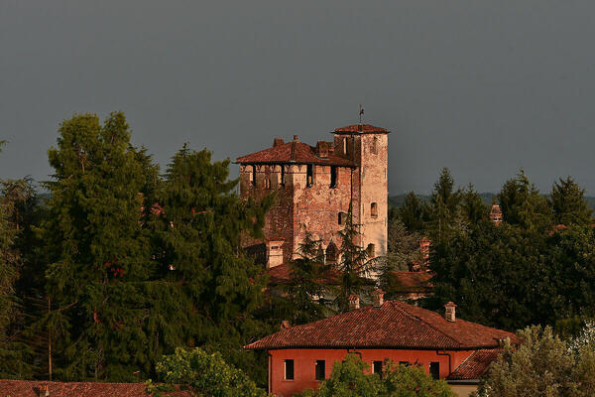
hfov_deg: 5.7
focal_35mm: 360
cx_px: 298
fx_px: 5950
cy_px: 198
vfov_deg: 3.8
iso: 200
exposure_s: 1/400
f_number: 11
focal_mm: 240
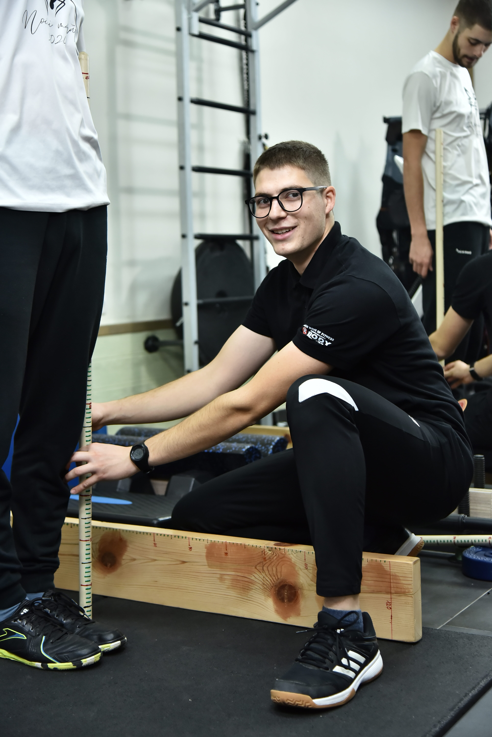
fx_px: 1188
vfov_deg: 34.5
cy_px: 368
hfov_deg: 23.4
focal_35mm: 58
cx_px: 246
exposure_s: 1/125
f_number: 4
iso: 800
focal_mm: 58
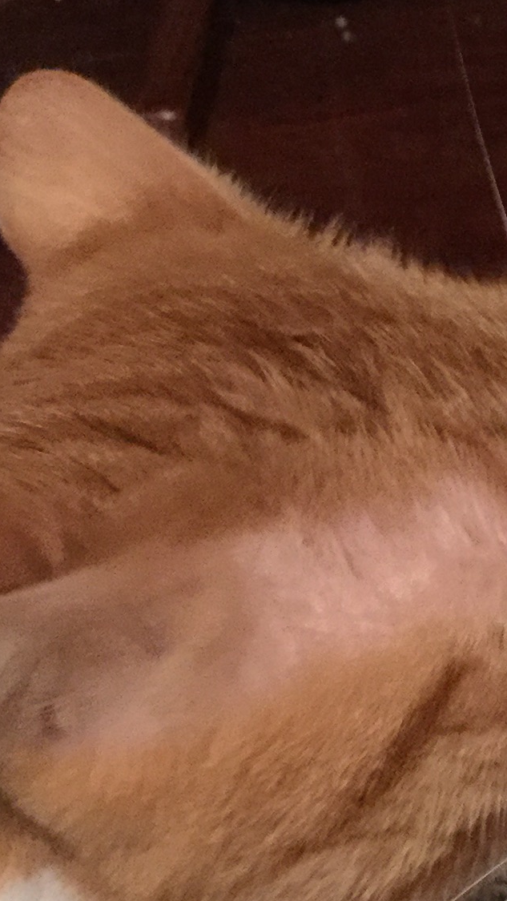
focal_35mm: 98
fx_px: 2342
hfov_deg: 12.2
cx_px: 533
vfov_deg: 21.7
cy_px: 544
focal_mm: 3.3
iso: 500
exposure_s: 1/15
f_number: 2.4
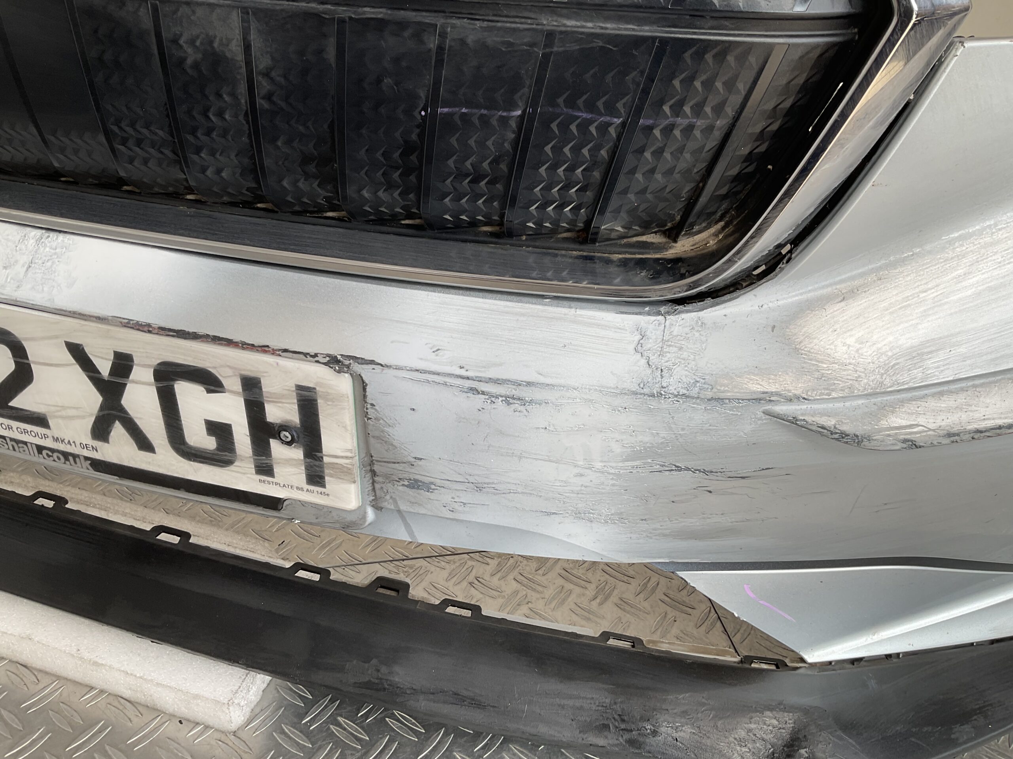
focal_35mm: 29
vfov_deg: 48.2
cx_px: 506
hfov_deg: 61.7
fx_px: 849
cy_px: 380
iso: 16
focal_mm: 3
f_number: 1.8
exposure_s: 1/155
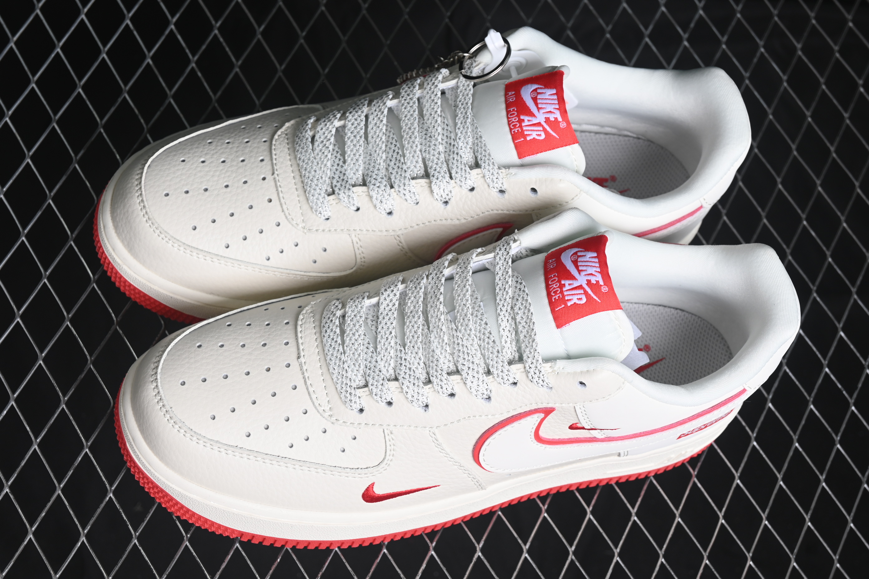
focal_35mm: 75
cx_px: 434
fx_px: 1810
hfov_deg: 27.0
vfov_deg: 18.2
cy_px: 290
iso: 160
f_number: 7.1
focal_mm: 50
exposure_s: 1/80
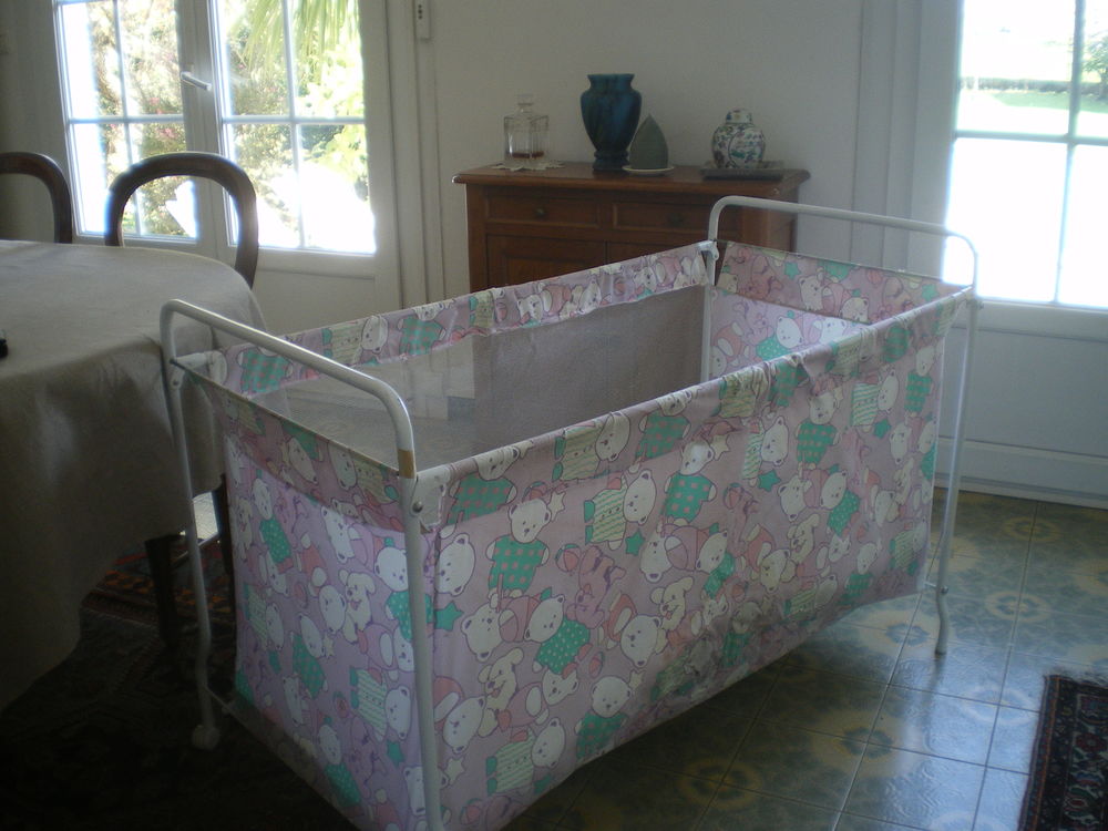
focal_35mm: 36
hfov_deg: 51.4
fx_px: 1152
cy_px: 416
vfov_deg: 39.7
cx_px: 554
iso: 160
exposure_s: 1/50
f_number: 3.1
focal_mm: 6.3
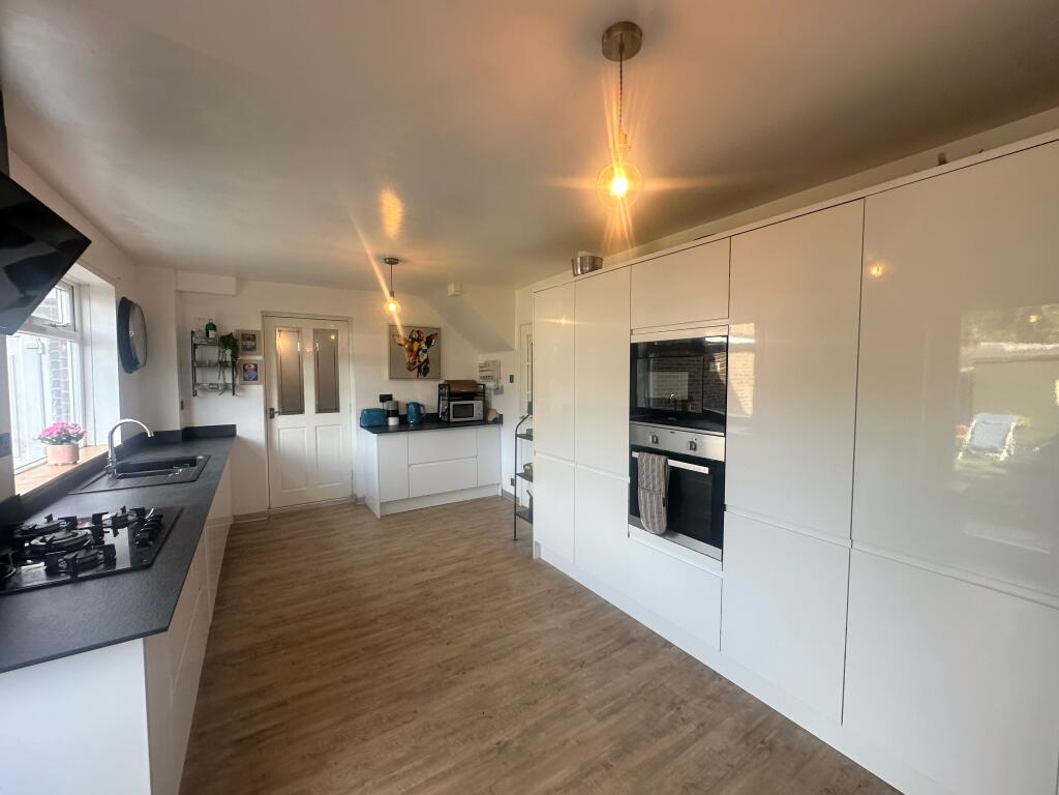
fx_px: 428
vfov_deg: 85.7
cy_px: 398
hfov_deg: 102.1
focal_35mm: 14
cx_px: 530
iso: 80
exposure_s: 1/99
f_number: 2.2
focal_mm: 2.22
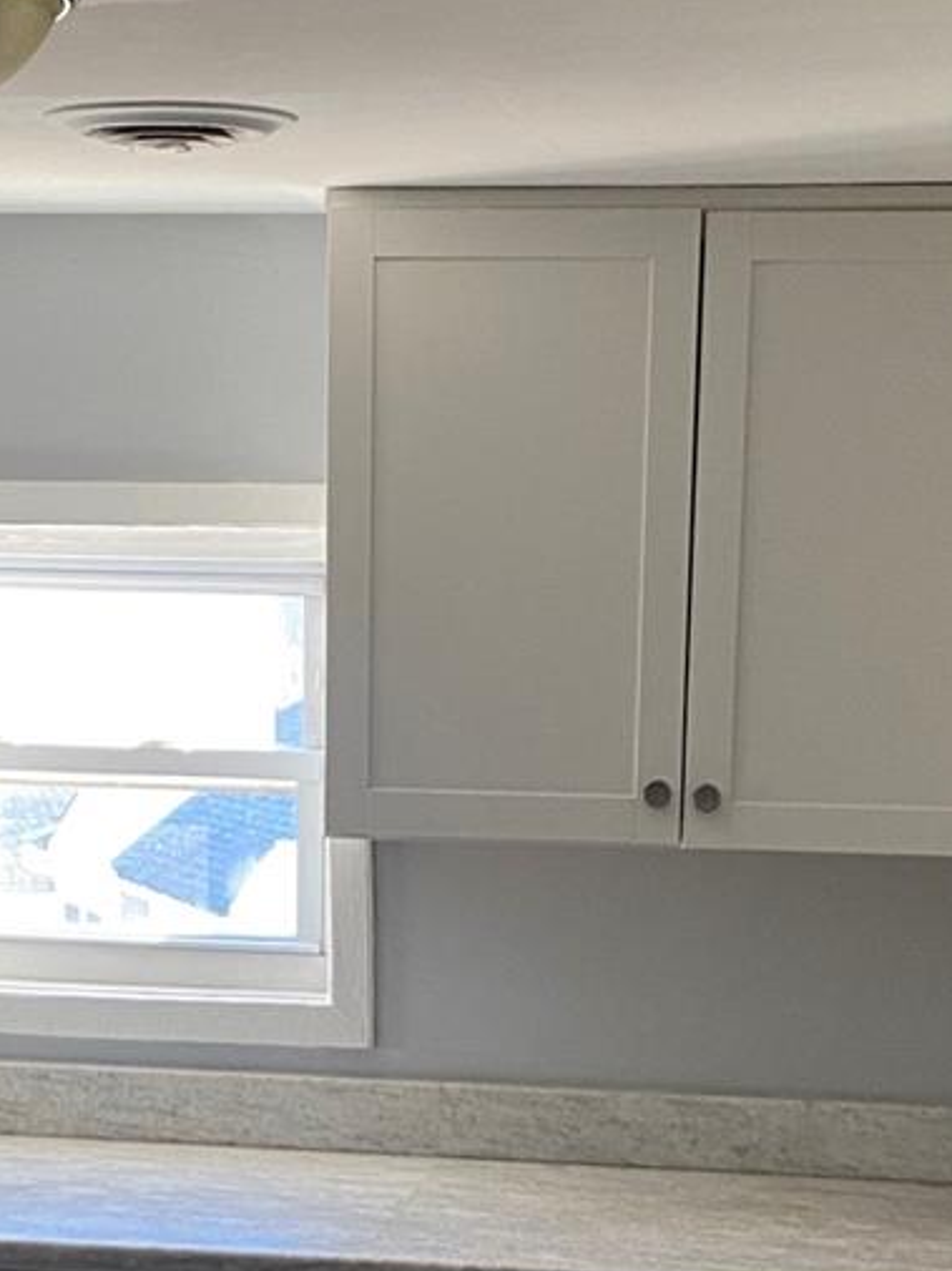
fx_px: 2899
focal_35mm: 79
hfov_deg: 18.6
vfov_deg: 24.2
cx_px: 419
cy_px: 1098
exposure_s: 1/68
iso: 125
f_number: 1.8
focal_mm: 4.25
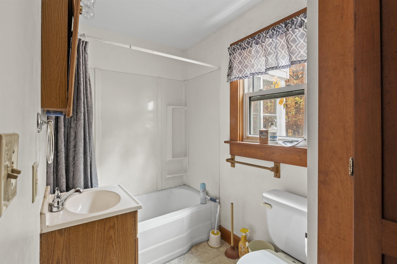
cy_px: 132
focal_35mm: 17
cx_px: 198
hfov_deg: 93.3
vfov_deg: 70.4
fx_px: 187
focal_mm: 17
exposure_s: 4
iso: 320
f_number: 11
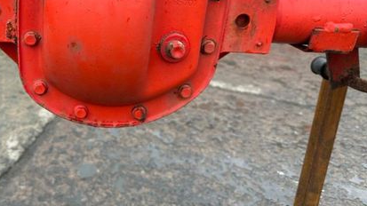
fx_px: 370
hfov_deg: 51.1
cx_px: 102
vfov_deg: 29.9
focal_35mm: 38
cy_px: 22
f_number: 1.78
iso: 80
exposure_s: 1/864
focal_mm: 6.86
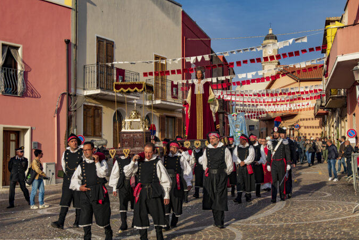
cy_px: 135
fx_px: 509
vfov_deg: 26.5
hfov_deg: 38.9
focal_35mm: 51
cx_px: 179
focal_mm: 45
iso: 64
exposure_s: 1/400
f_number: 6.3
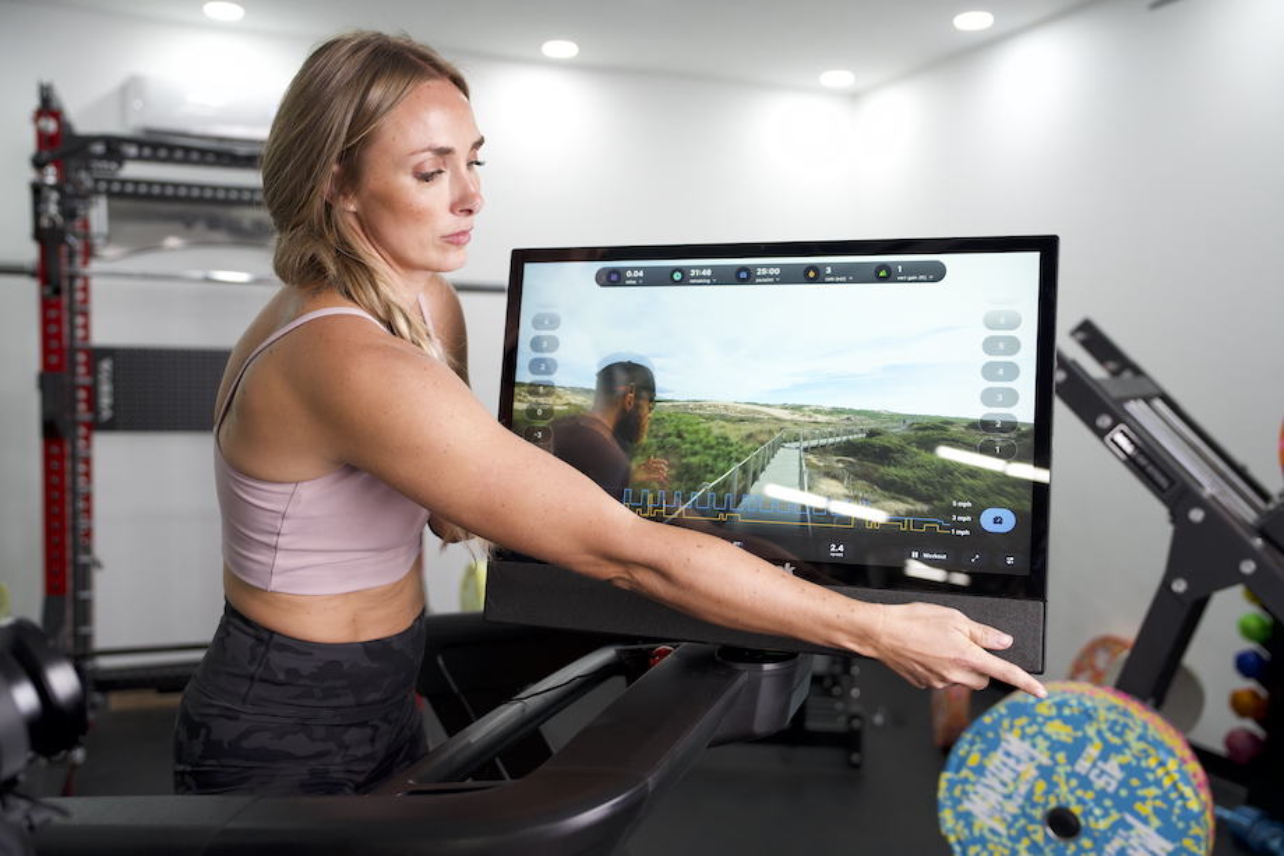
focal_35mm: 33
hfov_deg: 57.2
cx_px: 642
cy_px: 428
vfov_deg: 40.0
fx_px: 1177
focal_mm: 33
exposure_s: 1/400
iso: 1600
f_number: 2.8
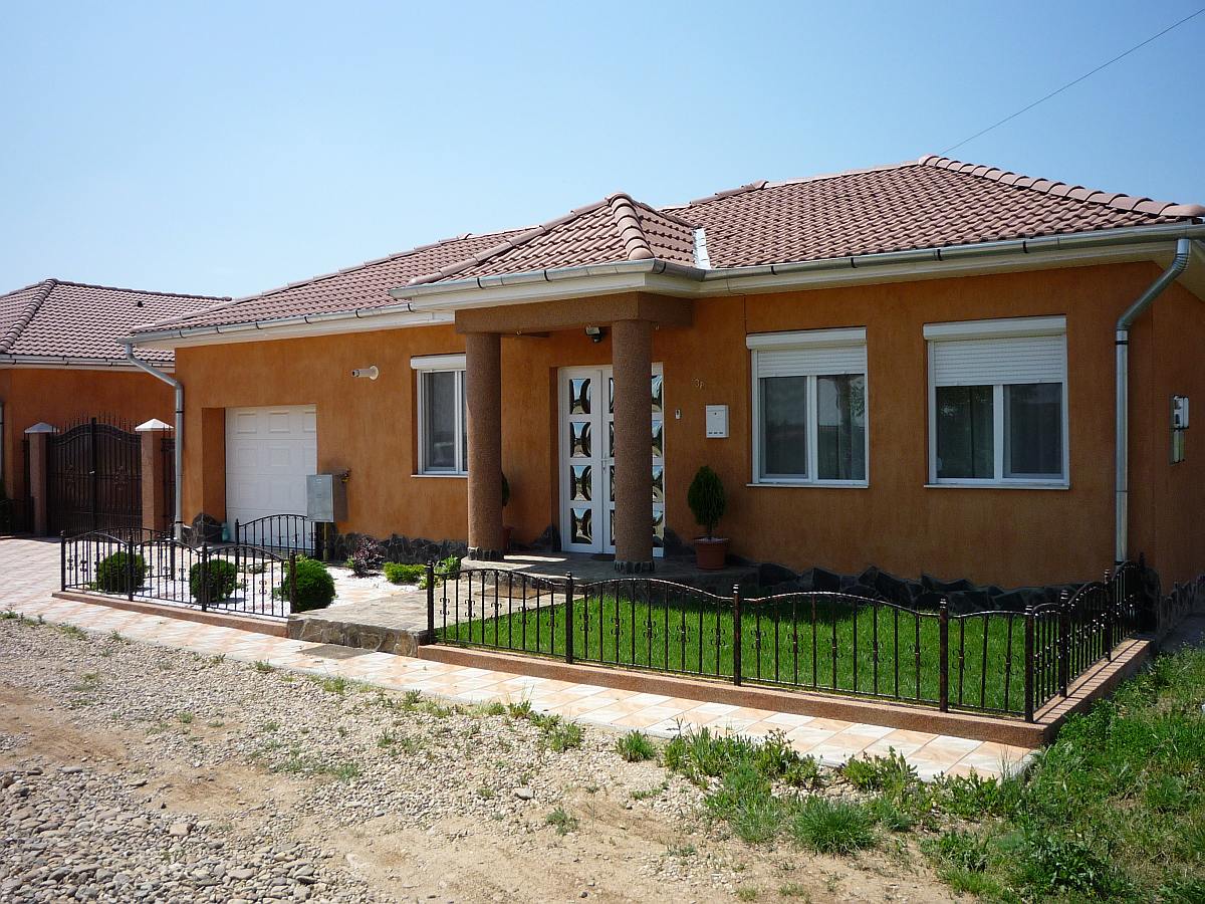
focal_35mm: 32
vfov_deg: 44.2
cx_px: 602
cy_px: 452
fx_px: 1114
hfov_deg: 56.8
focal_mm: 5.2
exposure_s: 1/400
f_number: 5
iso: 100
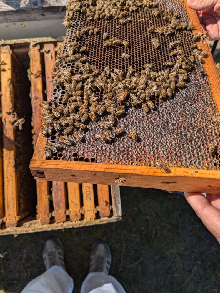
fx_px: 229
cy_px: 146
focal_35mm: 27
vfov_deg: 65.3
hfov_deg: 51.4
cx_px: 110
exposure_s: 1/3344
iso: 55
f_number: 1.73
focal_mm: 4.38
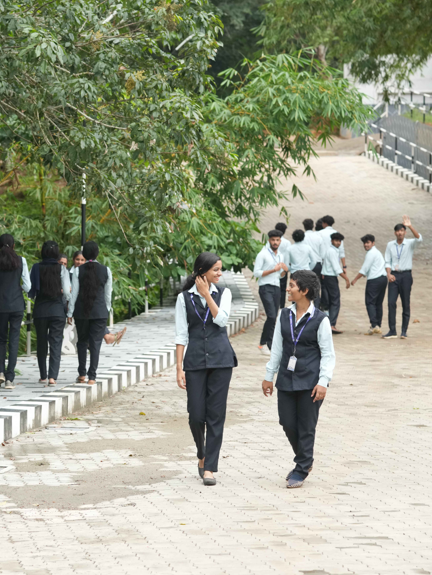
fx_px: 2047
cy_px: 288
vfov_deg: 16.0
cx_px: 63
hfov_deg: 12.0
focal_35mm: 123
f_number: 4
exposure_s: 1/800
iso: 800
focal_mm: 85
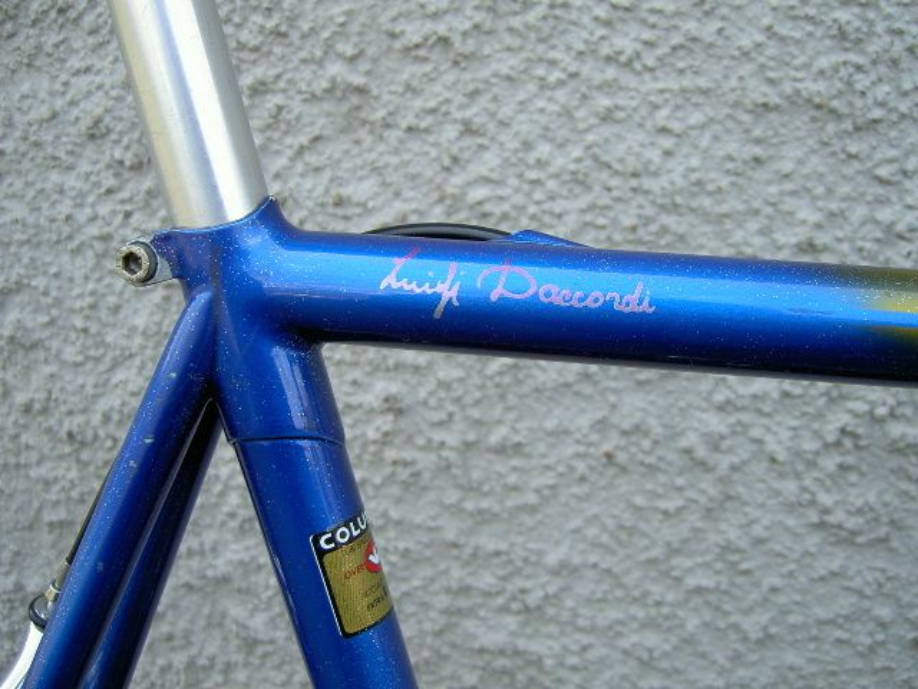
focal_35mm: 39
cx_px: 459
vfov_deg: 36.8
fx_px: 1034
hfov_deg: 47.9
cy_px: 344
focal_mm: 8
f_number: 2.8
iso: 100
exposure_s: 1/137
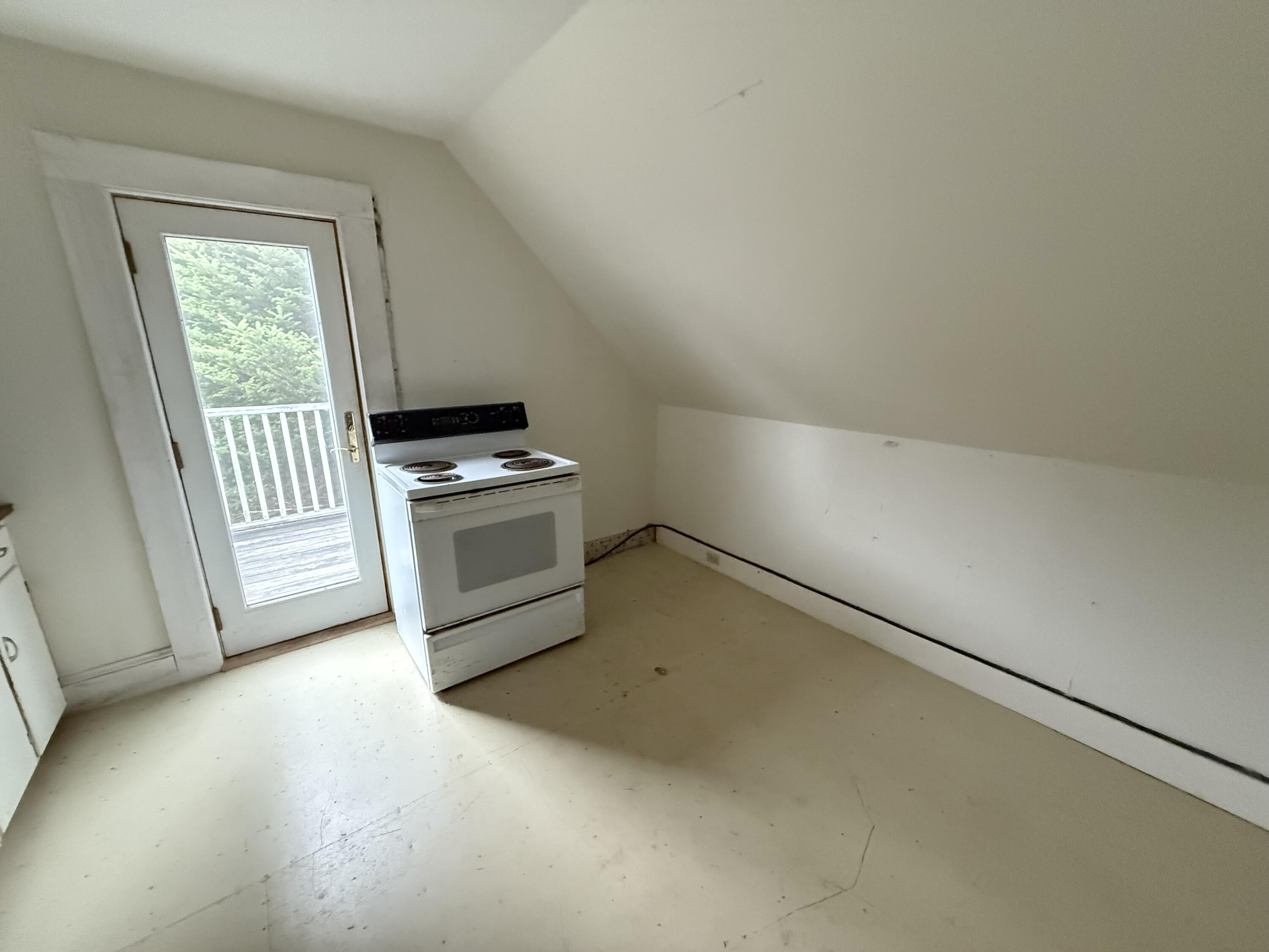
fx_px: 513
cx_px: 634
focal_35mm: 14
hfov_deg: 102.1
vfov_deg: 85.7
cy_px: 476
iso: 1000
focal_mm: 2.22
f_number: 2.2
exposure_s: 1/60
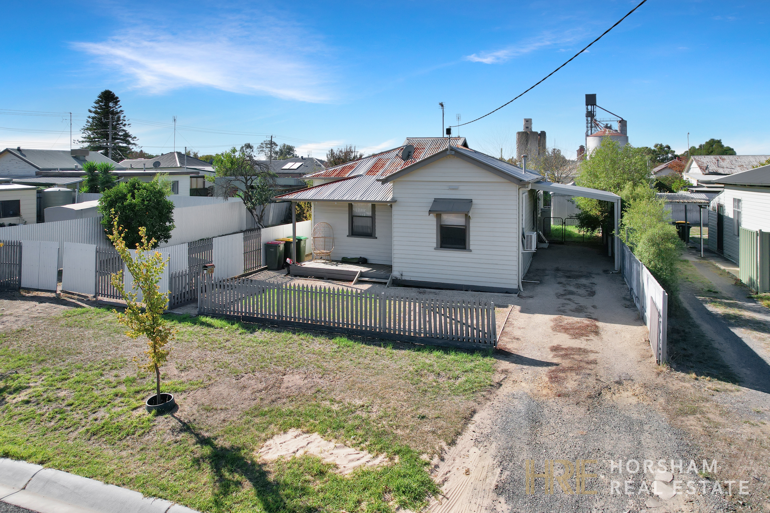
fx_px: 471
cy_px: 256
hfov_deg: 78.6
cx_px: 385
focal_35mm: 22
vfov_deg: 57.2
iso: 130
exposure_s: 1/2500
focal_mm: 8.38
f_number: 2.8
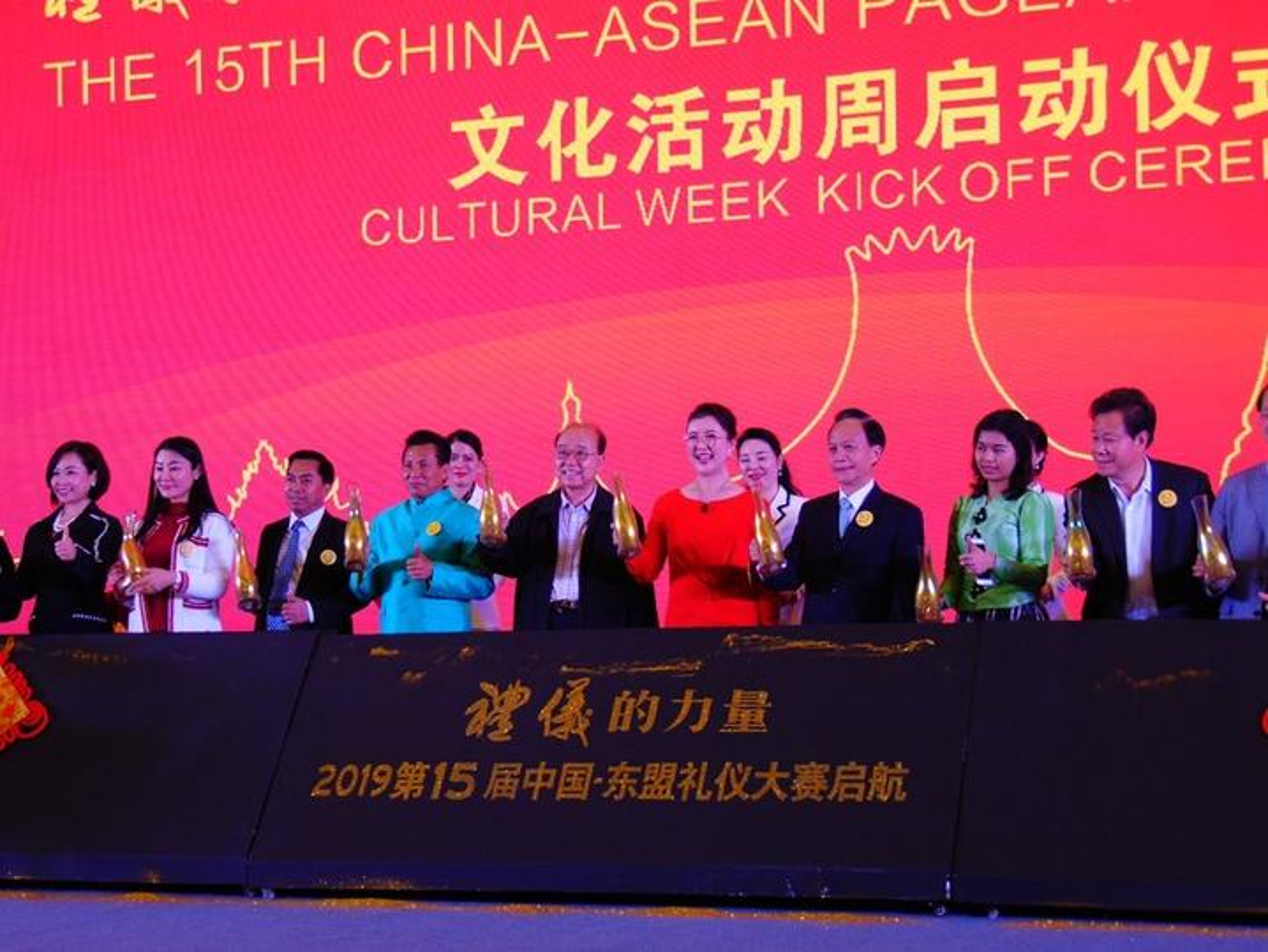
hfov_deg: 27.4
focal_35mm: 71
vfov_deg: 20.7
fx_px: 2602
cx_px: 634
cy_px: 476
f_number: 3.7
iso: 100
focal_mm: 12.8
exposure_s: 1/30
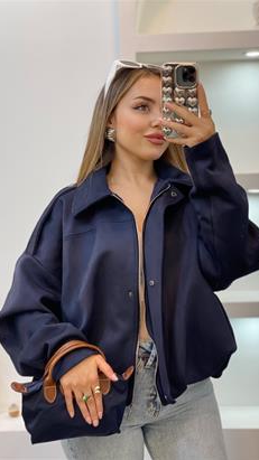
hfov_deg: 21.1
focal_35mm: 57
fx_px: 696
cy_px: 230
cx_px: 136
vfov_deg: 36.6
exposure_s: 1/100
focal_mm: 6
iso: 125
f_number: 2
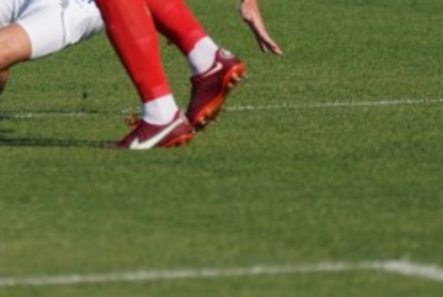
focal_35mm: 1187
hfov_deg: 1.7
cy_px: -38
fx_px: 14633
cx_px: 36
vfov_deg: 1.2
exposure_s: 1/2000
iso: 320
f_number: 5.6
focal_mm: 400
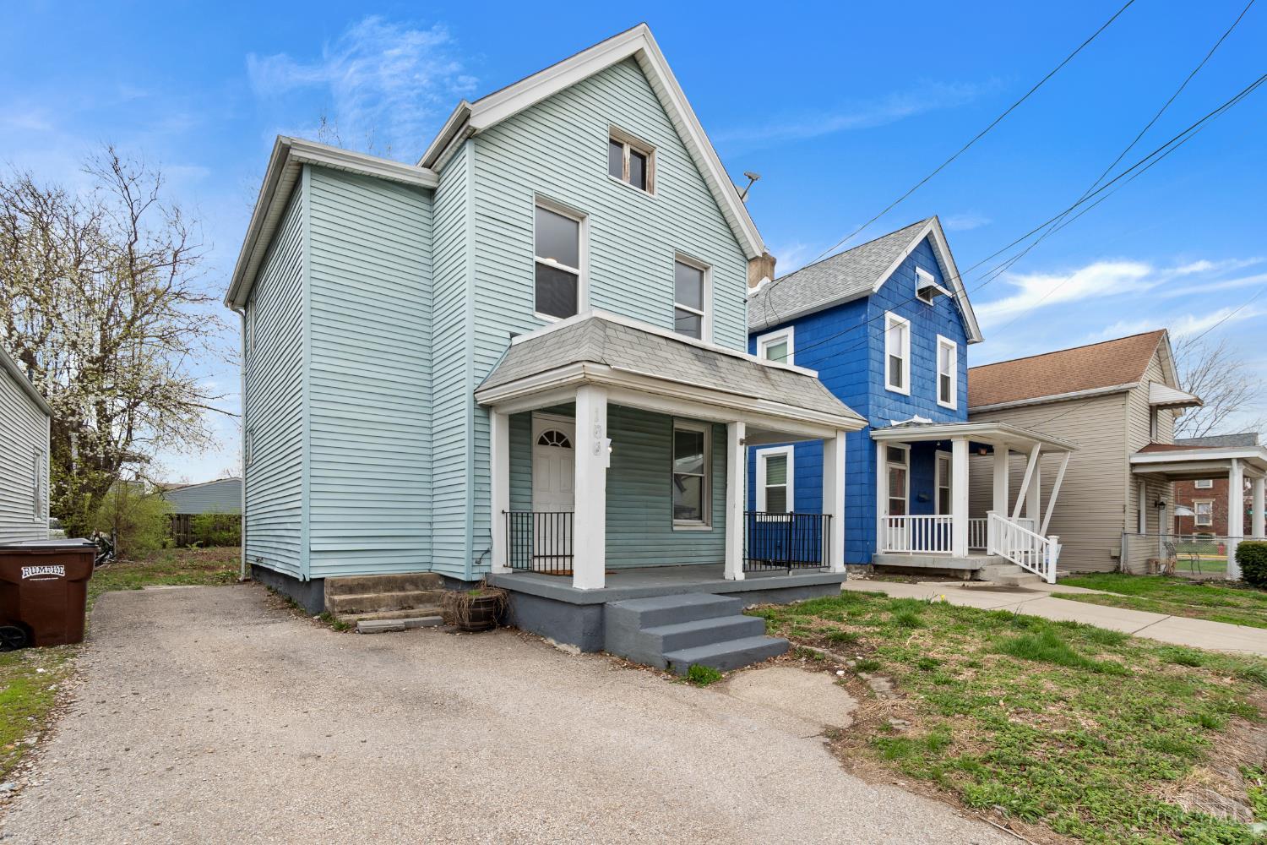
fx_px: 528
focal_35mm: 15
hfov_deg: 100.4
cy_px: 422
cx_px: 634
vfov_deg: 77.3
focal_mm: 10
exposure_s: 1/60
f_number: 8
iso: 400
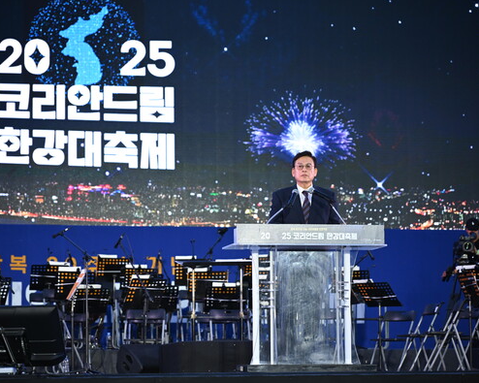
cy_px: 192
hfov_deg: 14.7
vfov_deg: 11.8
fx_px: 1857
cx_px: 224
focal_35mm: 131
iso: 1600
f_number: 4
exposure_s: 1/320
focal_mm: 115
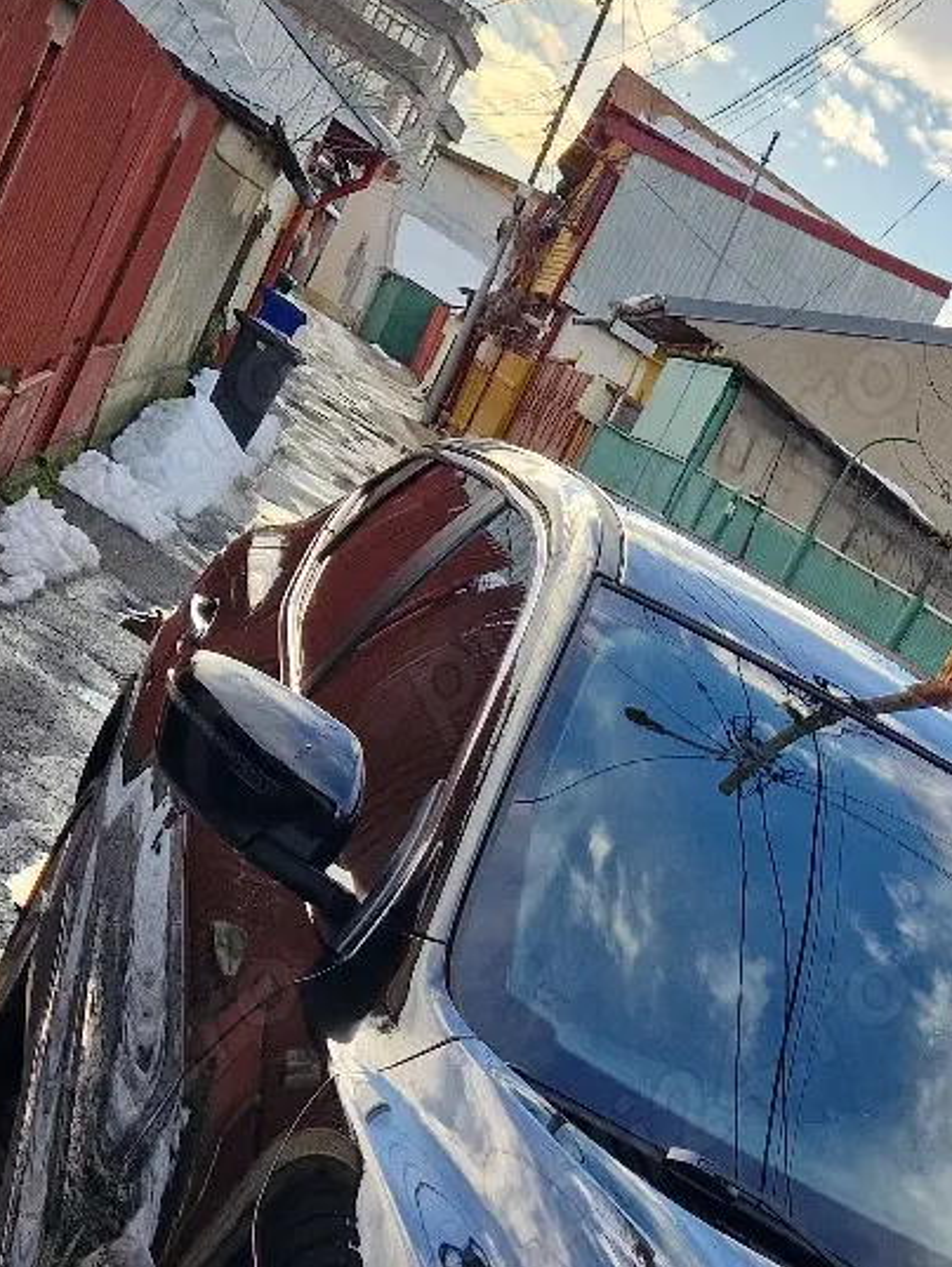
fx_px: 2088
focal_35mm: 57
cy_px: 1235
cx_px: 813
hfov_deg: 25.1
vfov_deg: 31.5
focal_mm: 5.4
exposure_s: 1/556
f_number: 1.8
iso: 50
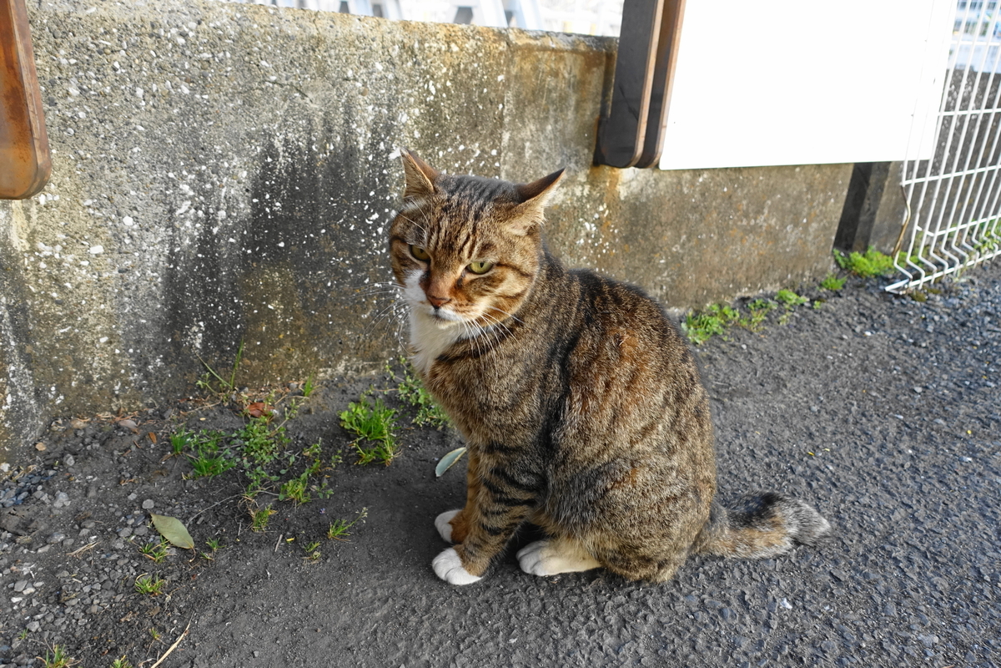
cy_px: 334
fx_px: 667
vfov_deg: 53.1
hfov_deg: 73.7
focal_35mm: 24
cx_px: 500
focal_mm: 8.8
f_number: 2.8
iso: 500
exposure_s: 1/250
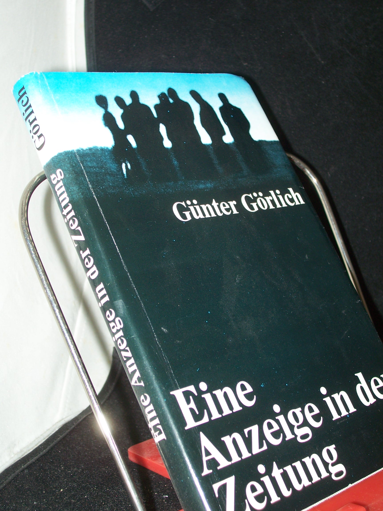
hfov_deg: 27.5
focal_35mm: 53
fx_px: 782
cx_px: 192
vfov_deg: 36.2
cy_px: 256
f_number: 3.2
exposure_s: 1/80
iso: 80
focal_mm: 8.7
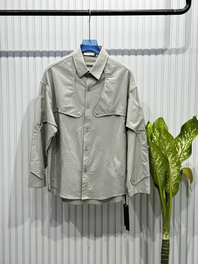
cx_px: 99
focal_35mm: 48
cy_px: 132
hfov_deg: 30.3
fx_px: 366
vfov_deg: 39.7
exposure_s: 1/121
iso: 50
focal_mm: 6.76
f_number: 1.78
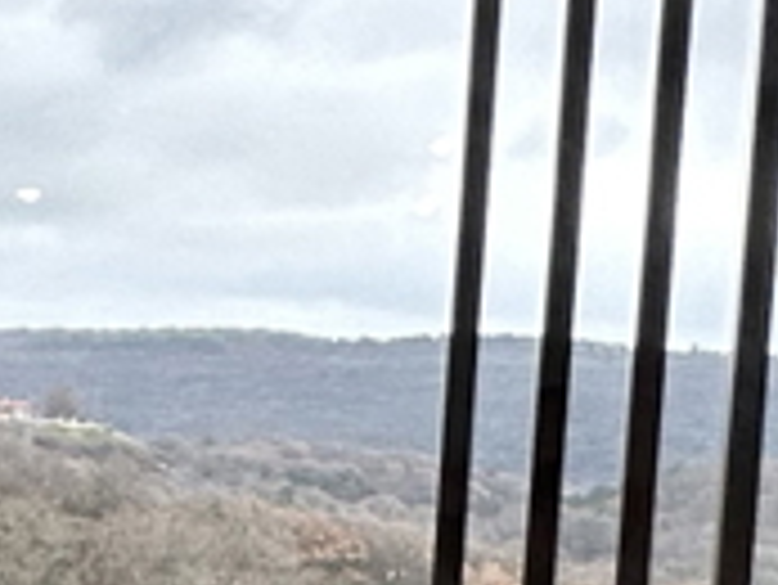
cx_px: -1340
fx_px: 2182
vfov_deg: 15.2
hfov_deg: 12.6
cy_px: 472
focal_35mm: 97
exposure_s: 1/167
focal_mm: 2.22
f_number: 2.2
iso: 40
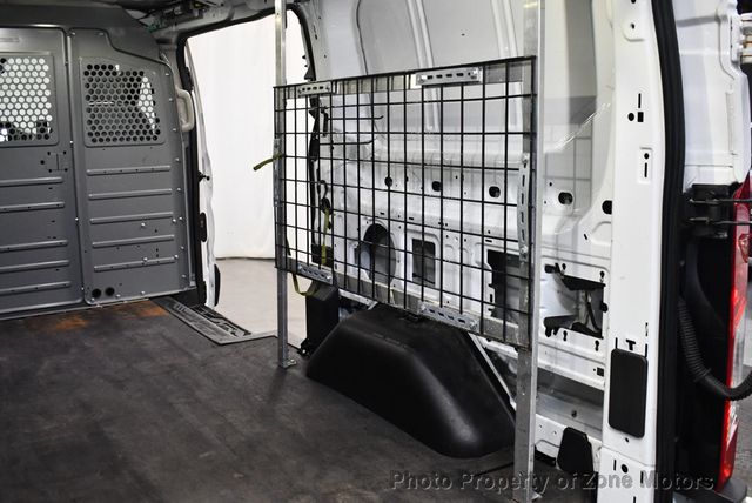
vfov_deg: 36.9
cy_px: 252
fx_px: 753
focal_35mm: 36
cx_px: 376
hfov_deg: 53.1
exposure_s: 1/125
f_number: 3.5
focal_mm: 18
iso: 1600
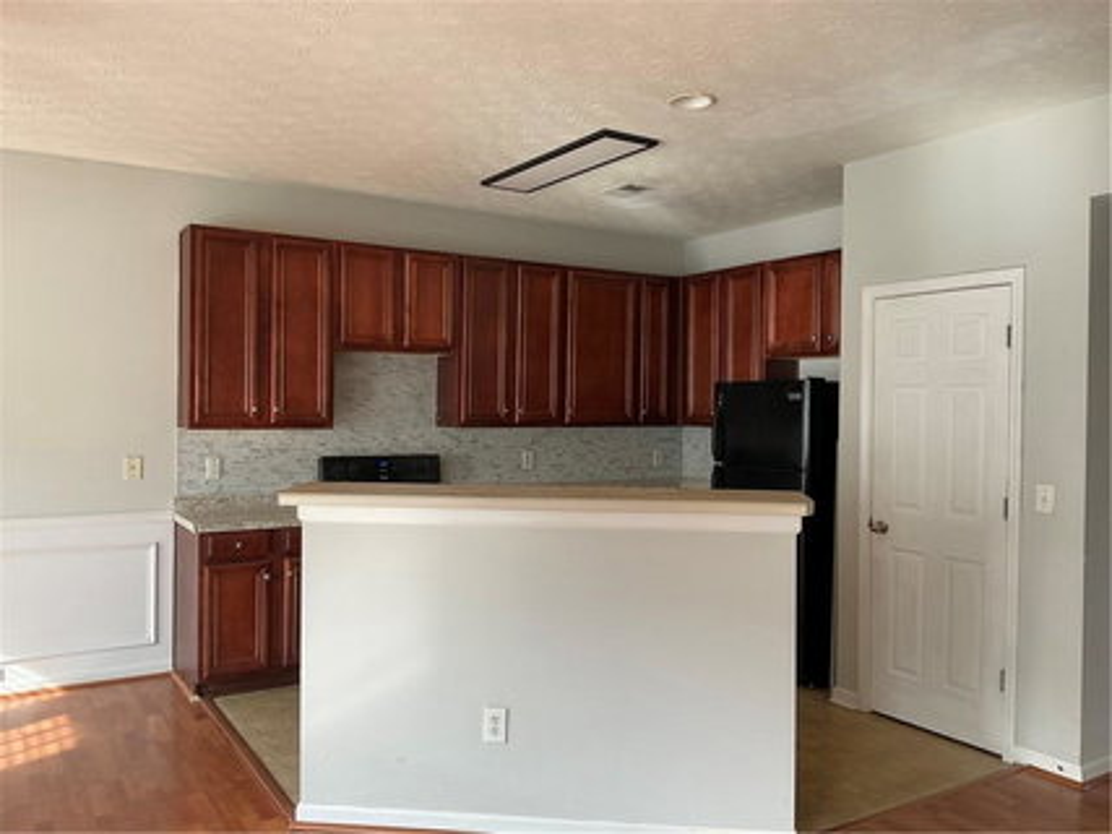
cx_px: 556
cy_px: 417
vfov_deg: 48.2
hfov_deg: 61.7
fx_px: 931
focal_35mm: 29
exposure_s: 1/122
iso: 40
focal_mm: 3
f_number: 1.8
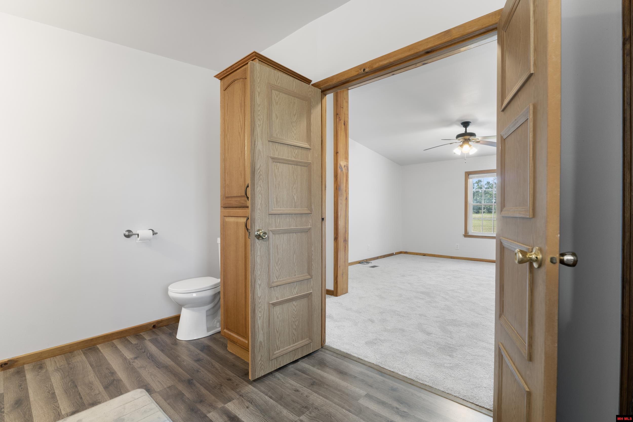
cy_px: 211
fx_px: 287
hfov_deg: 95.5
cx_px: 316
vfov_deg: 72.6
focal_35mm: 16
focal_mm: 10.9
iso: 200
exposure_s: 1/1.25
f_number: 9
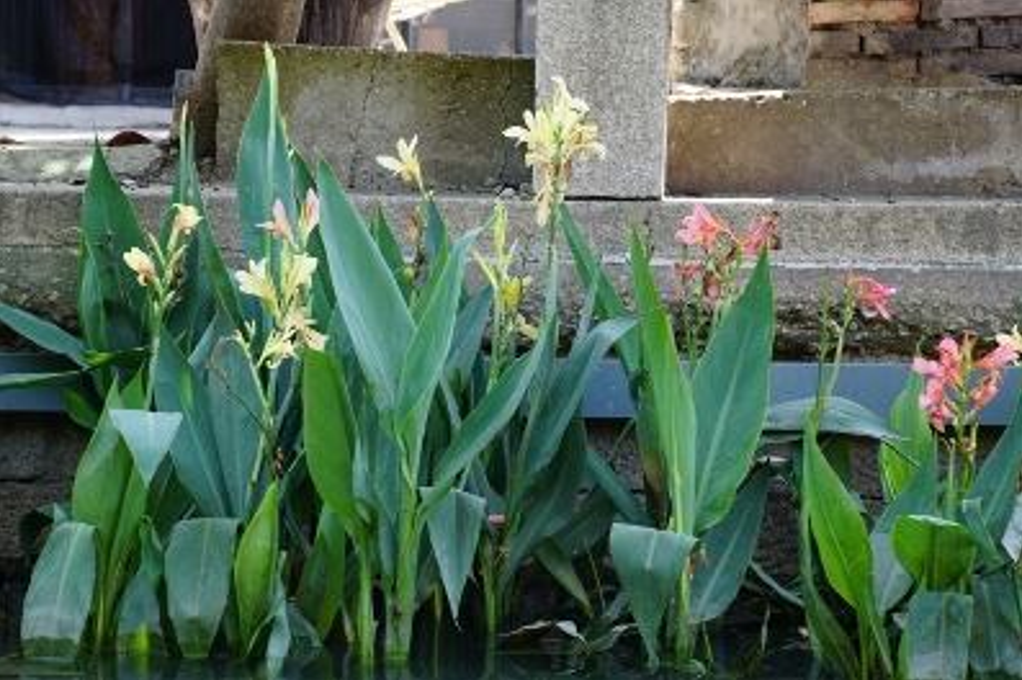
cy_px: 341
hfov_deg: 18.0
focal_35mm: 114
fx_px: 3220
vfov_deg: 12.1
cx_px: 510
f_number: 5.6
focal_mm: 75
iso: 400
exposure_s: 1/125
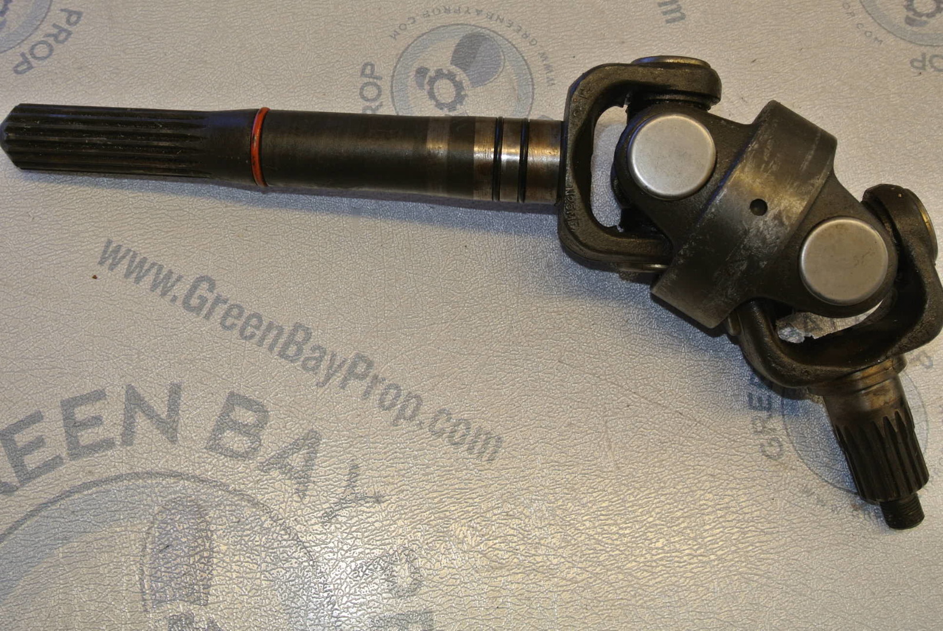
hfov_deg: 49.5
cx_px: 472
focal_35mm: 39
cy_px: 316
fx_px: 1023
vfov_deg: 34.3
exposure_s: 1/60
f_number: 4
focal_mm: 14.5
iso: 200
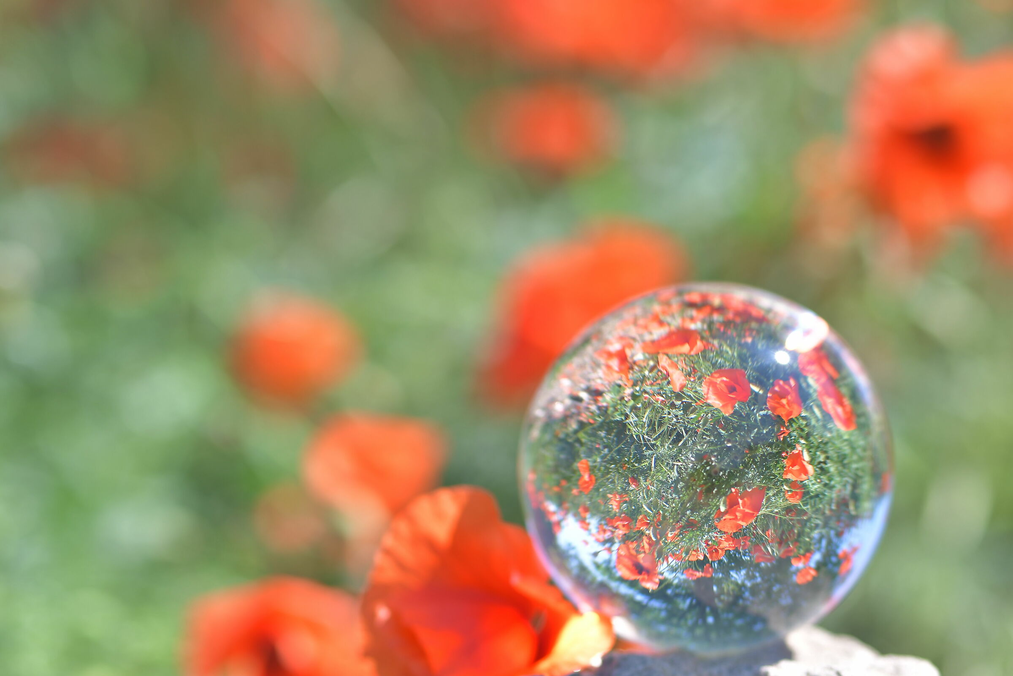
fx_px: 3573
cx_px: 506
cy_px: 338
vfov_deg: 10.8
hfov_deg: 16.1
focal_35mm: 127
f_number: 2
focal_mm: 85
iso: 100
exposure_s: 1/1250
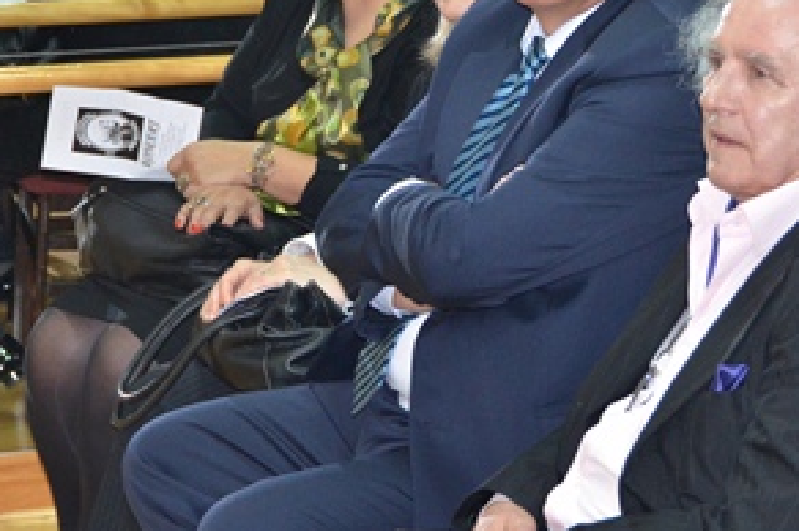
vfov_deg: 7.4
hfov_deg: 11.2
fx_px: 4079
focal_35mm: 184
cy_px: 123
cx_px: 460
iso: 1600
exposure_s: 1/60
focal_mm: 56
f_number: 5.6
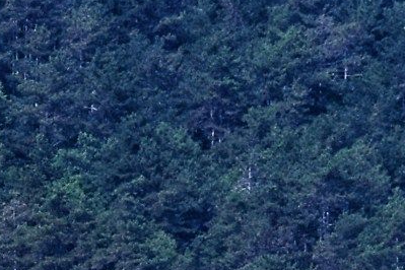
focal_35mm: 1174
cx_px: -675
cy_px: 809
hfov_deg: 1.7
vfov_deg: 1.2
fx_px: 13206
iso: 200
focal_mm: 130
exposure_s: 1/1000
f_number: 14
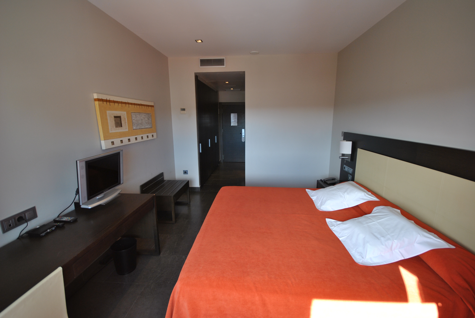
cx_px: 238
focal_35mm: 15
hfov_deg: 100.3
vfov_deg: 77.5
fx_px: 198
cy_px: 159
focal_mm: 10
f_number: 4
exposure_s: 1/60
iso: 200
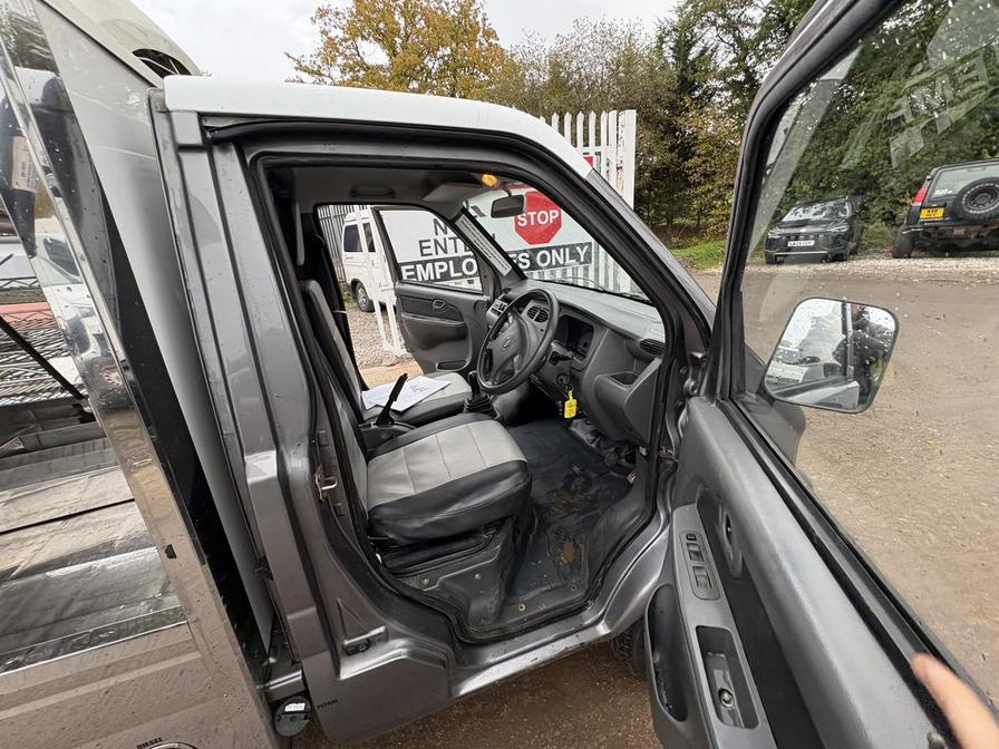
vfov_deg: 85.7
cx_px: 500
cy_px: 374
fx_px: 404
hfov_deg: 102.1
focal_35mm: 14
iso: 200
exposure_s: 1/99
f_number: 2.2
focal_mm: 2.22
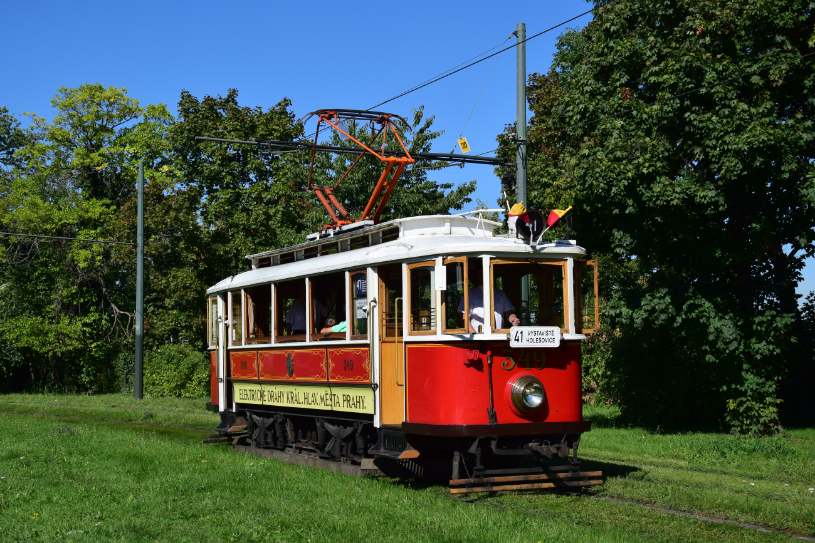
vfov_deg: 23.8
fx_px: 1290
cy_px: 272
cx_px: 408
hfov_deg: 35.0
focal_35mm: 57
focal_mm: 38
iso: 200
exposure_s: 1/1000
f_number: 6.3
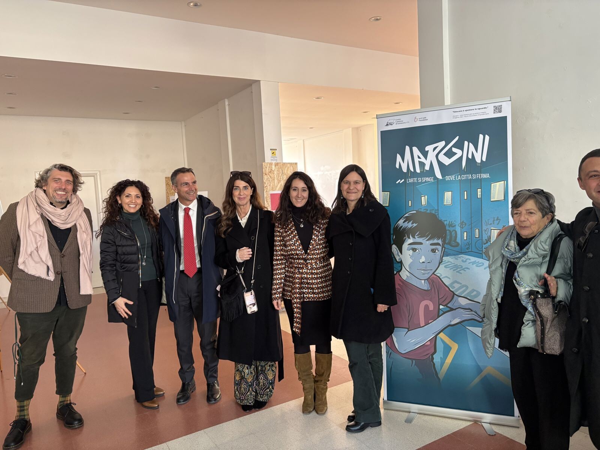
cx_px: 300
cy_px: 225
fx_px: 451
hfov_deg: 67.3
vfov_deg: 53.1
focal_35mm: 26
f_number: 1.6
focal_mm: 5.96
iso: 160
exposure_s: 1/60
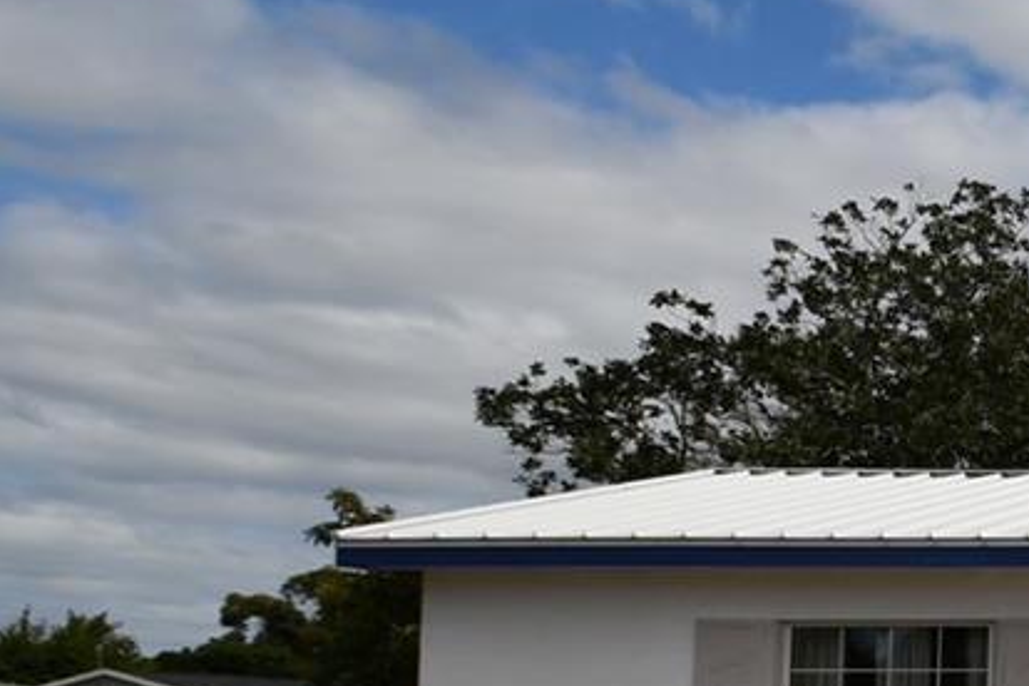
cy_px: 616
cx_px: 1864
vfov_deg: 22.8
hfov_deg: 21.6
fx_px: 1658
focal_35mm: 58
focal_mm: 10
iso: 100
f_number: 10
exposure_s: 1/400
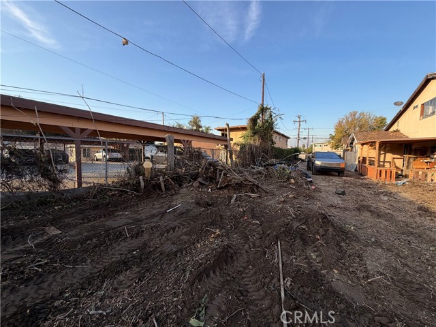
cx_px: 218
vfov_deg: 85.7
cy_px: 164
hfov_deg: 102.1
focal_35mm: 14
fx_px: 176
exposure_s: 1/596
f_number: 2.2
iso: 40
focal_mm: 2.22
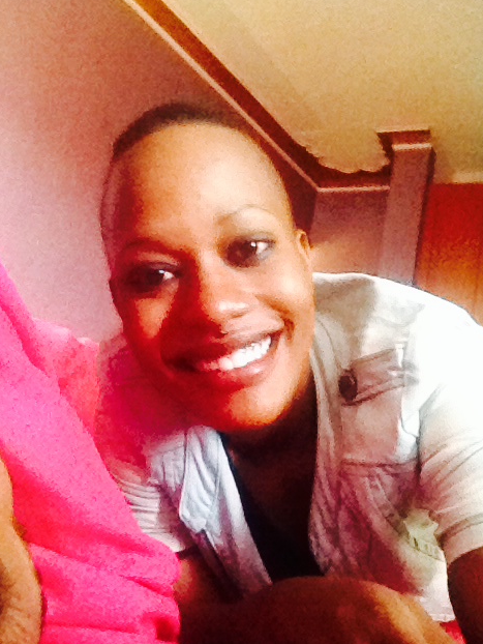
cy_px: 326
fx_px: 669
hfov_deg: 39.7
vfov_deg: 51.3
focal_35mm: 36
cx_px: 242
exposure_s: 1/30
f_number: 2.4
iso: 1250
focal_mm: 1.85
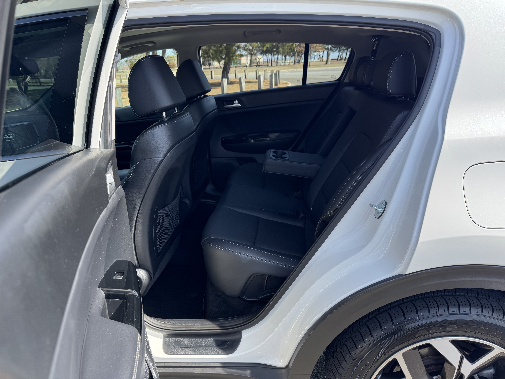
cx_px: 252
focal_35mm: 24
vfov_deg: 56.8
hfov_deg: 71.6
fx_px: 350
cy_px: 190
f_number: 1.78
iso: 80
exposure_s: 1/925
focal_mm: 6.76
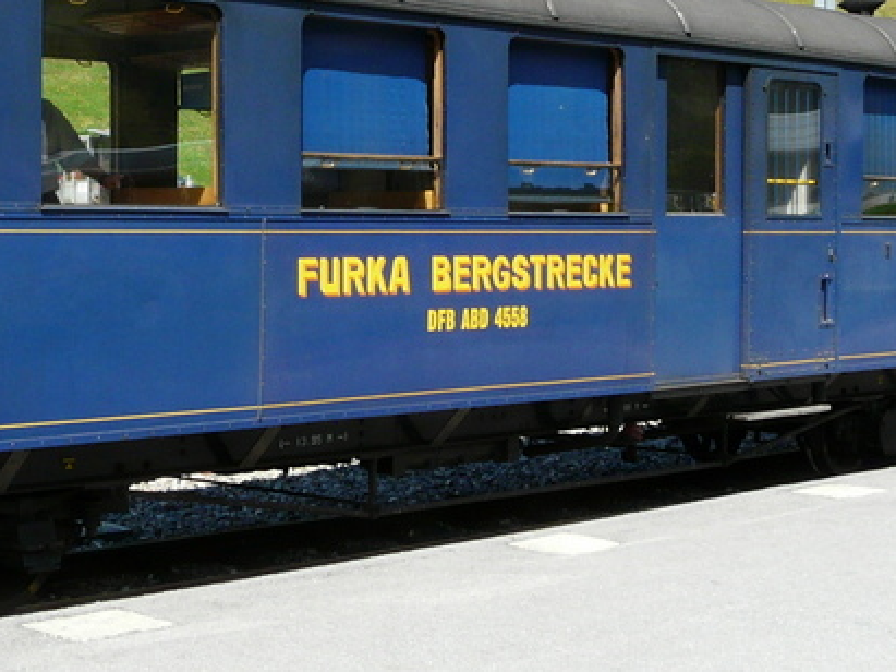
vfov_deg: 20.1
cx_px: 198
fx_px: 1889
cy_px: 240
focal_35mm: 73
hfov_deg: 26.3
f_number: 5.6
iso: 100
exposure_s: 1/200
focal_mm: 4.9
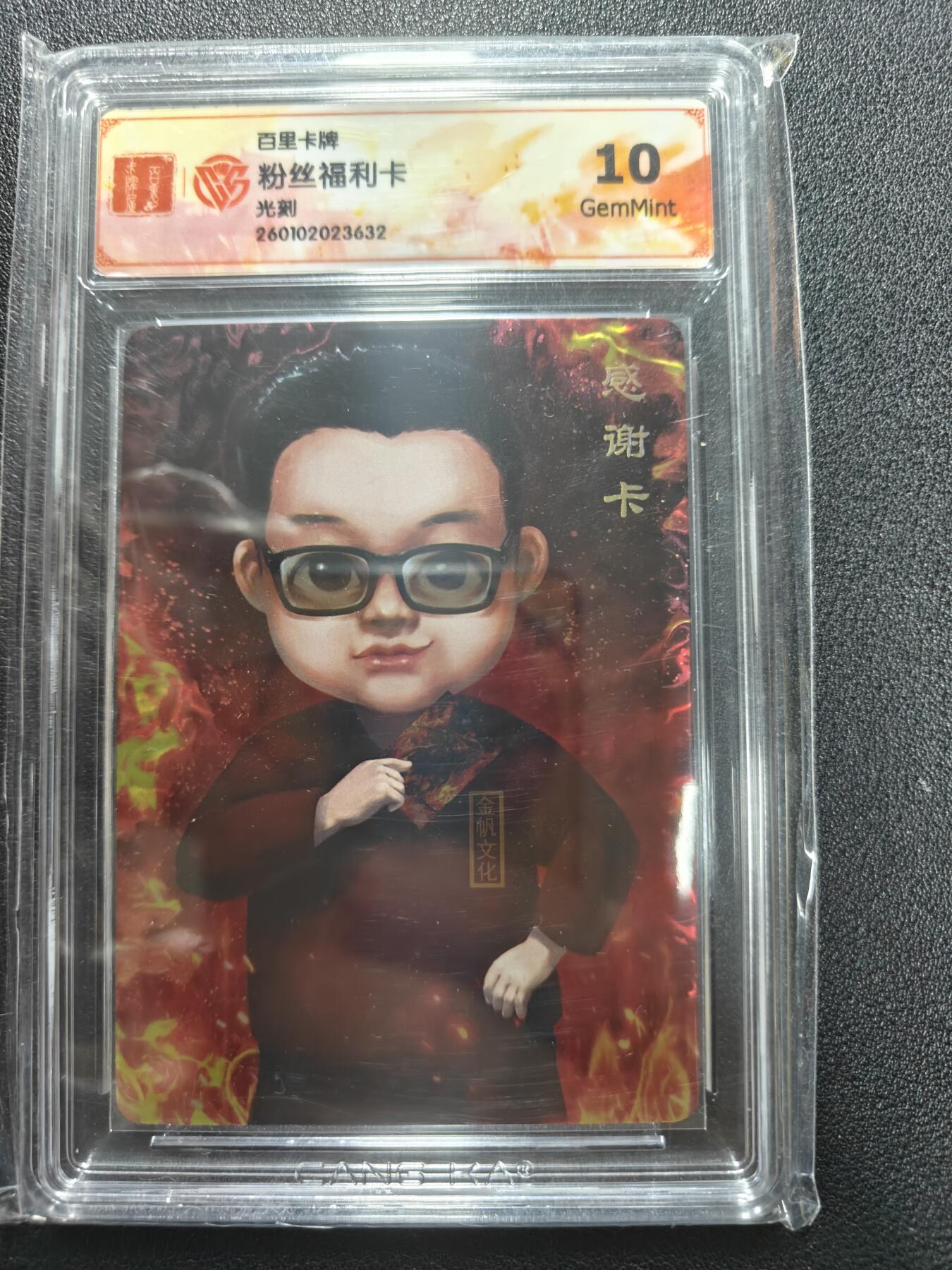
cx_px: 476
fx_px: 880
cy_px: 635
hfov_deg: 56.8
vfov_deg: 71.6
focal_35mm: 24
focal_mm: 5.59
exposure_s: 1/41
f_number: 1.8
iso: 200
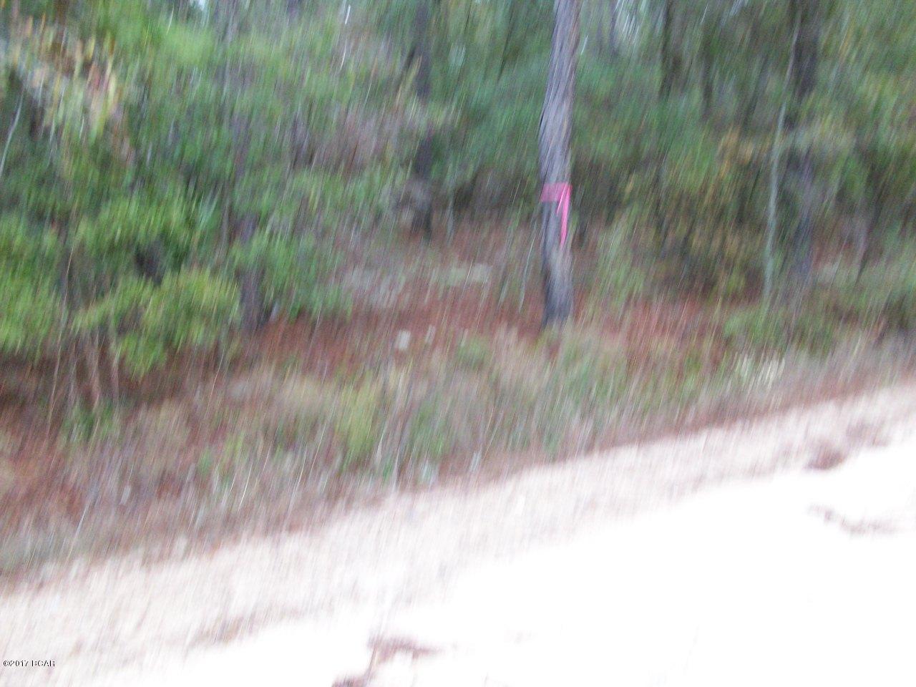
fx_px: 900
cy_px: 344
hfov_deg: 54.0
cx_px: 458
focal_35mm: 34
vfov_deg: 41.8
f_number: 2.8
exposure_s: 1/60
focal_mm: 5.7
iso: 160
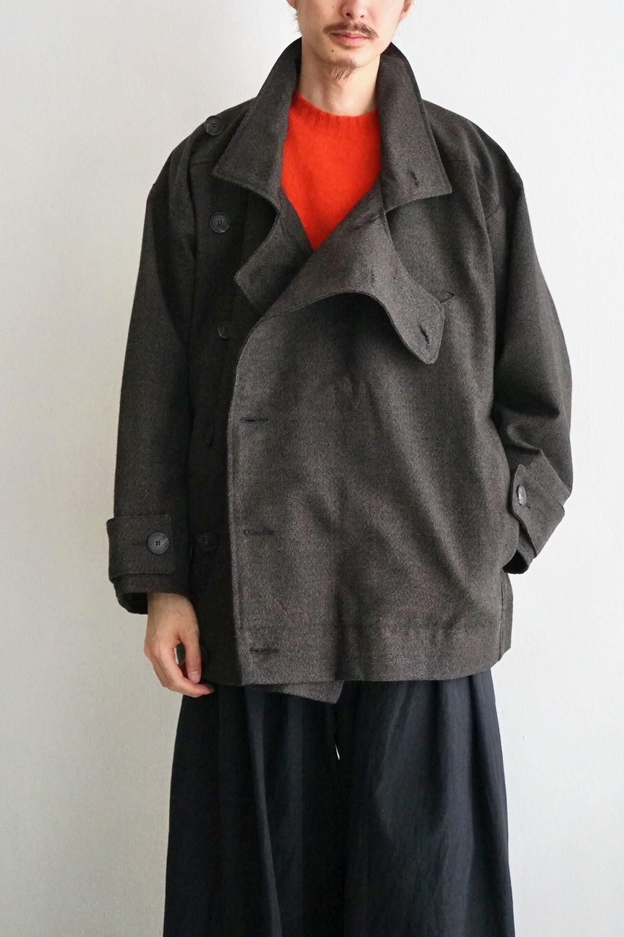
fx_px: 1430
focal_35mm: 55
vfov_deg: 36.2
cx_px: 312
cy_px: 468
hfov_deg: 24.6
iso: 3200
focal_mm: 55
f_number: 5
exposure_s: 1/160
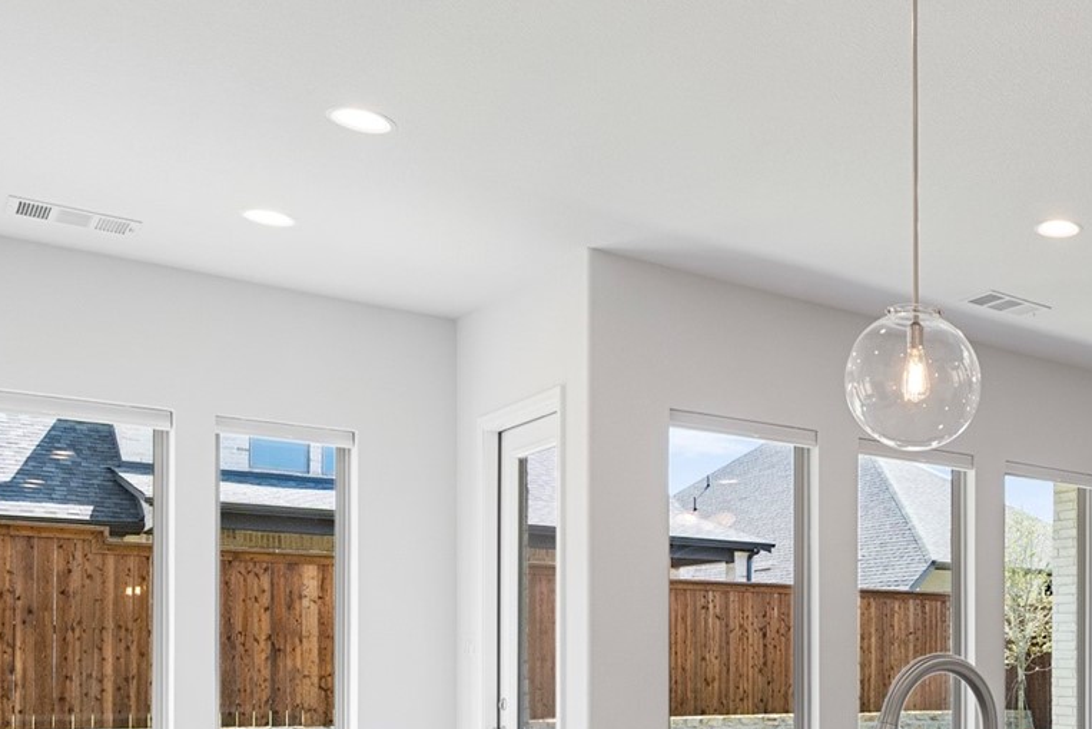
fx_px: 1122
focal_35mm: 37
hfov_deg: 44.0
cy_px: 682
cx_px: 1102
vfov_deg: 33.7
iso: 250
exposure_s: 1/2.5
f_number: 8
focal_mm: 13
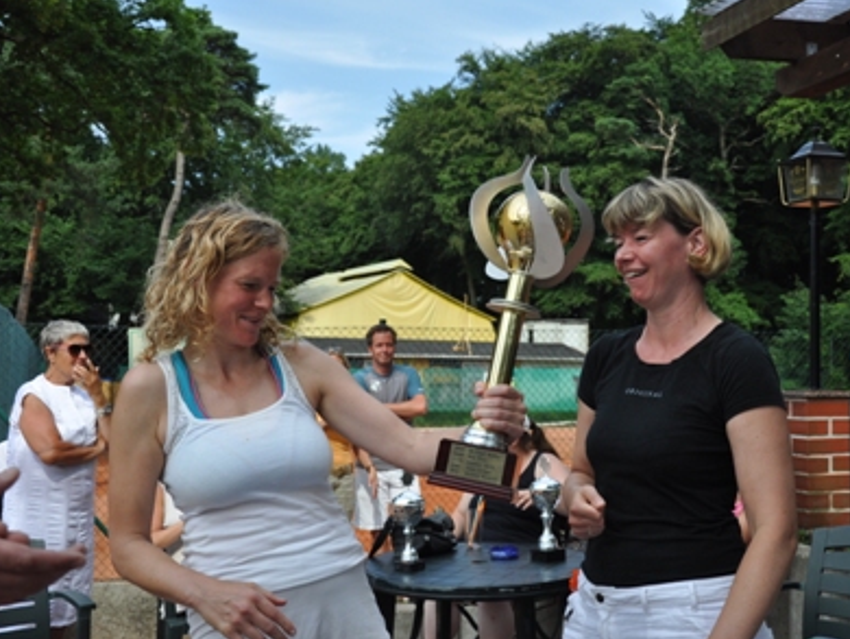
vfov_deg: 33.6
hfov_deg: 43.8
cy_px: 318
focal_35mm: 43
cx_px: 447
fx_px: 1057
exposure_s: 1/1250
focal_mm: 26
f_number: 5
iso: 400
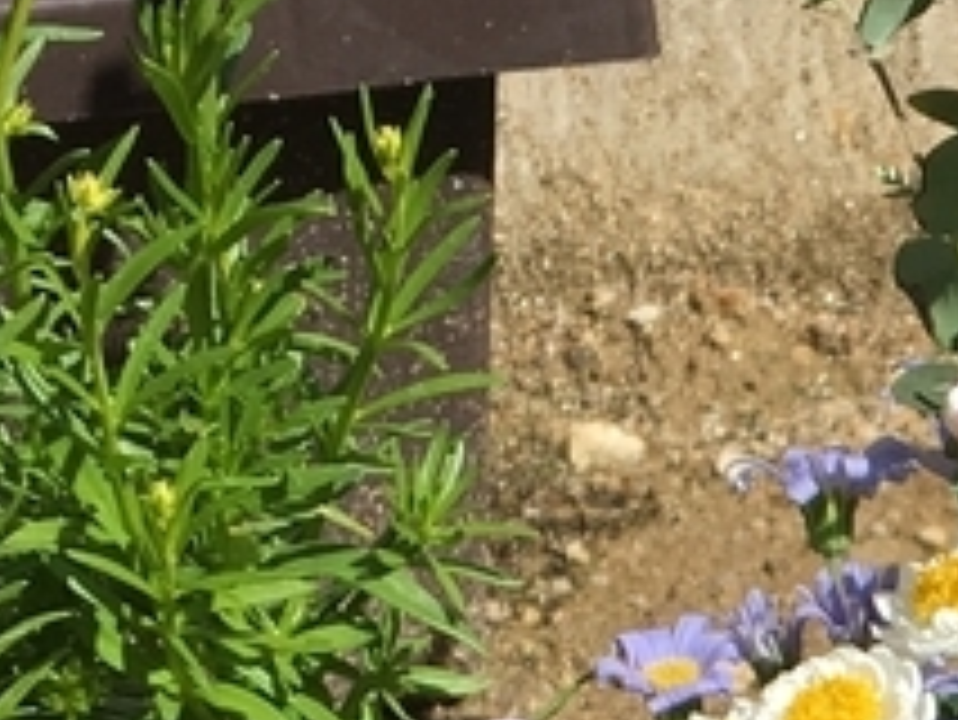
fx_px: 4514
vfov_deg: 8.9
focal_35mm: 163
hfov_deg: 11.7
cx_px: 1381
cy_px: 1062
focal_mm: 4.15
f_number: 2.2
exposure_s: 1/1832
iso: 25
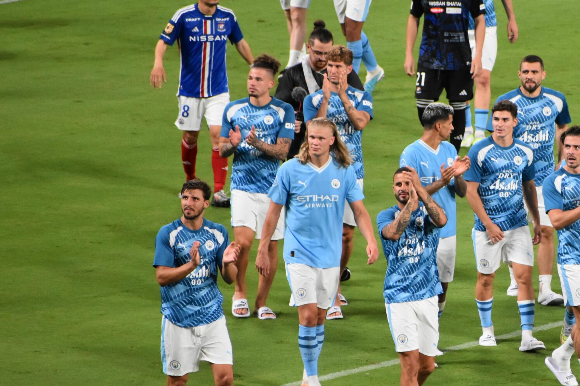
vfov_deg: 1.8
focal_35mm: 771
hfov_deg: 2.7
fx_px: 12421
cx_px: 484
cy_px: 243
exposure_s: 1/500
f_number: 6.3
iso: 2500
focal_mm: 300
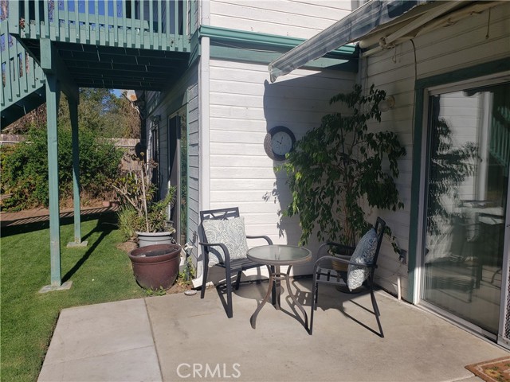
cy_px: 191
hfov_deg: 67.3
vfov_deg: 53.1
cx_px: 255
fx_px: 383
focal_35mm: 26
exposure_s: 1/2850
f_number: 2.4
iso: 50
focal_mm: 4.3
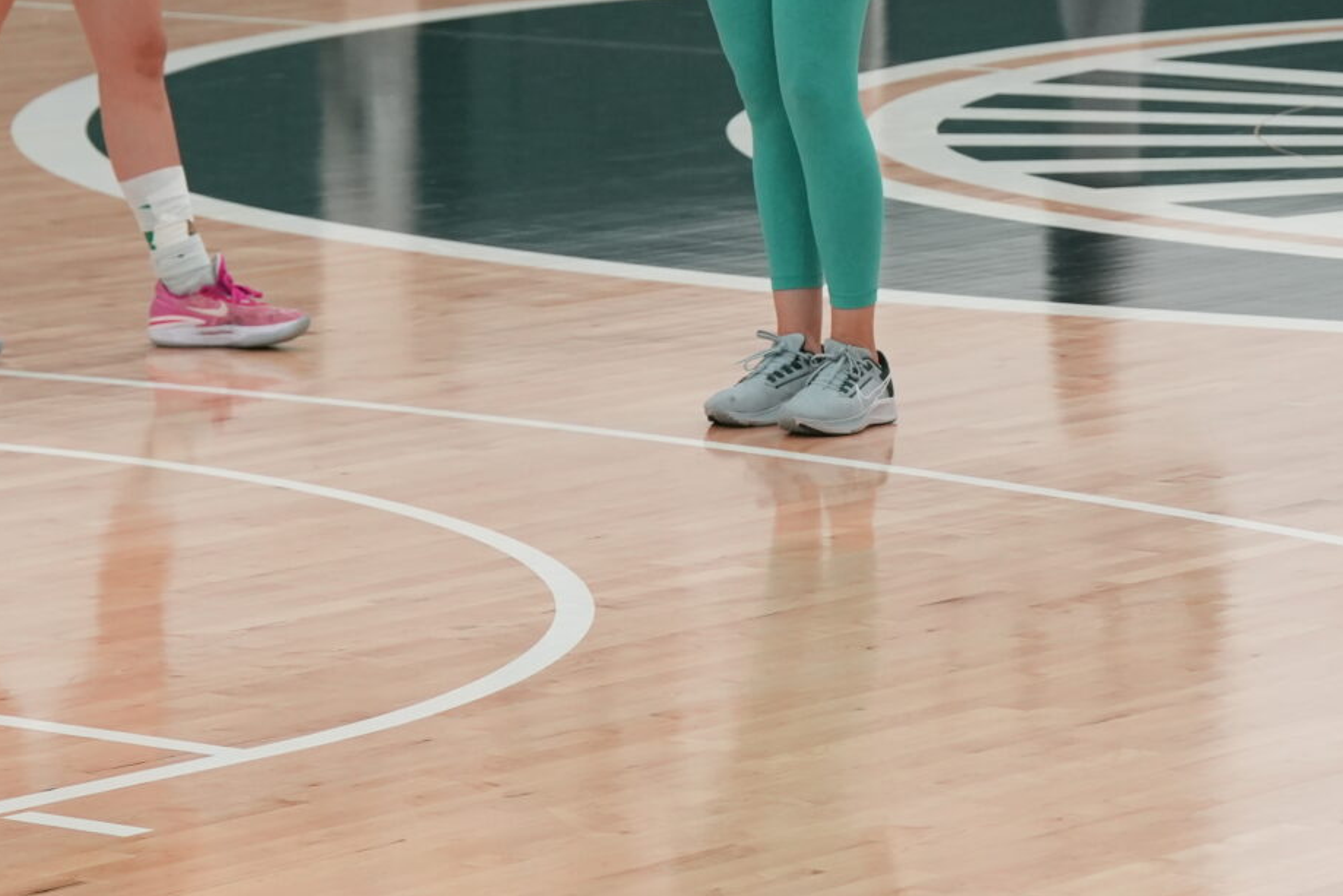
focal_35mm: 195
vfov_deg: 7.0
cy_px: 29
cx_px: 624
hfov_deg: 10.5
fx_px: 7275
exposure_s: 1/200
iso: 1600
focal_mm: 70
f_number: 4.5
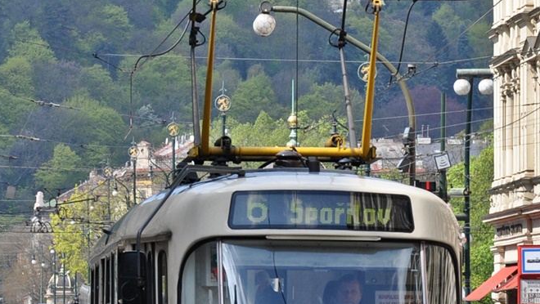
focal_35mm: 138
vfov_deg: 8.8
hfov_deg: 15.6
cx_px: 269
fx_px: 1977
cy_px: 224
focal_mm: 58
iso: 200
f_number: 9
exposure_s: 1/320
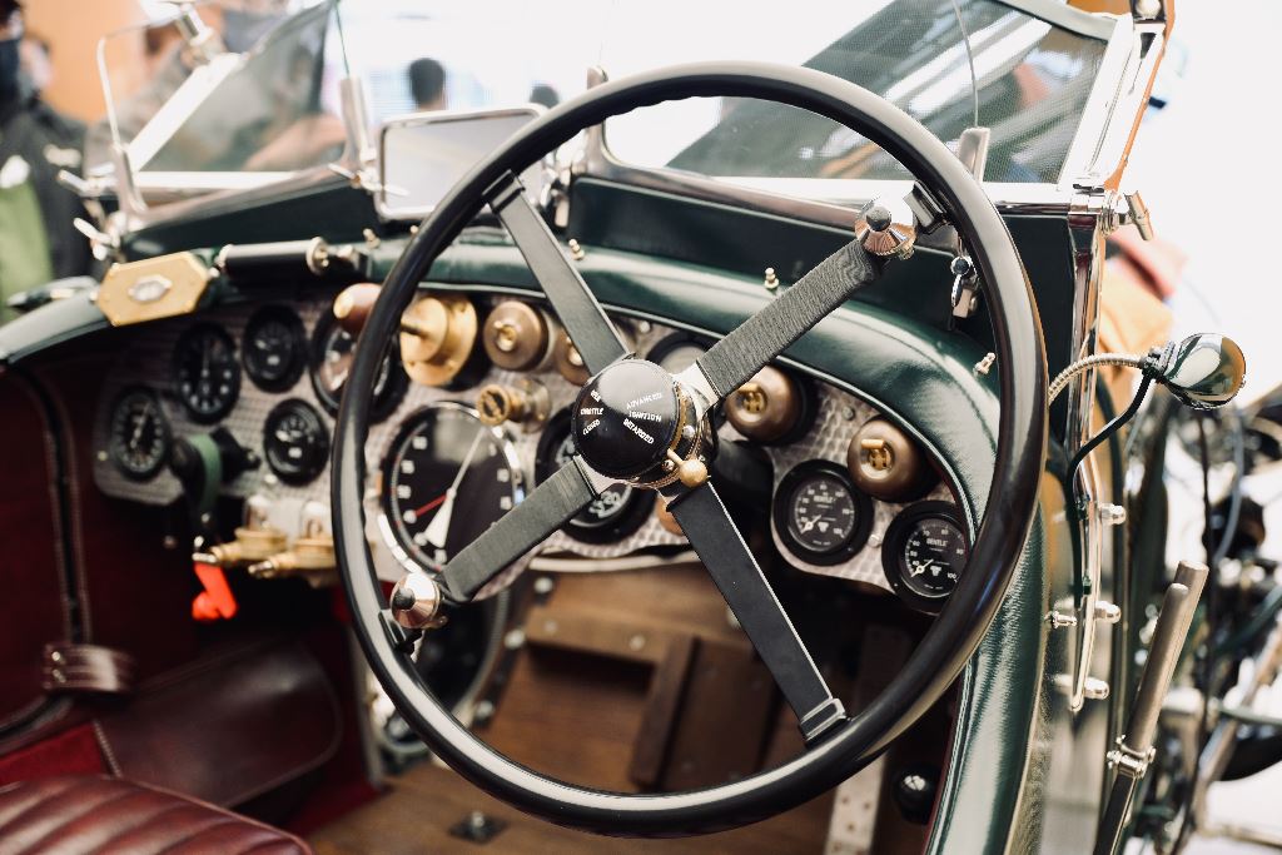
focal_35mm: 39
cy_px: 428
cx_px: 641
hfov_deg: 49.5
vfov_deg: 34.2
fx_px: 1389
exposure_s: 1/100
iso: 500
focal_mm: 39
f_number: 2.8
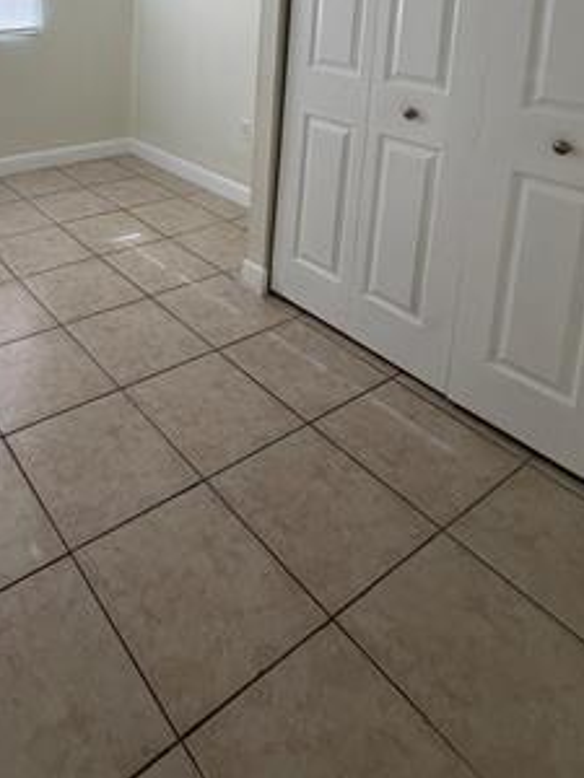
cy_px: 65
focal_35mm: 28
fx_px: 630
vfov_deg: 54.5
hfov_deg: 46.6
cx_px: 101
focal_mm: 2.22
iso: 160
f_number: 2.2
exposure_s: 1/120
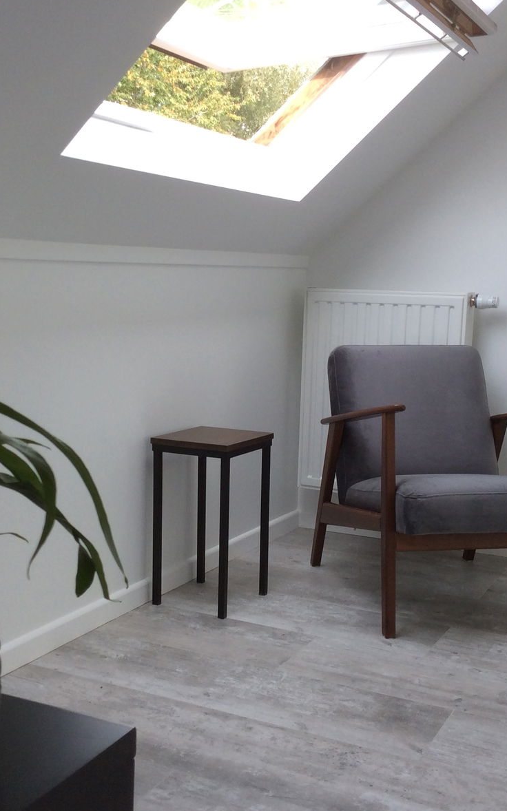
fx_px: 1017
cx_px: 207
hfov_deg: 27.9
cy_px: 406
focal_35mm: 46
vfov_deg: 43.5
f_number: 2.4
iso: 32
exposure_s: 1/184
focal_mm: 3.3
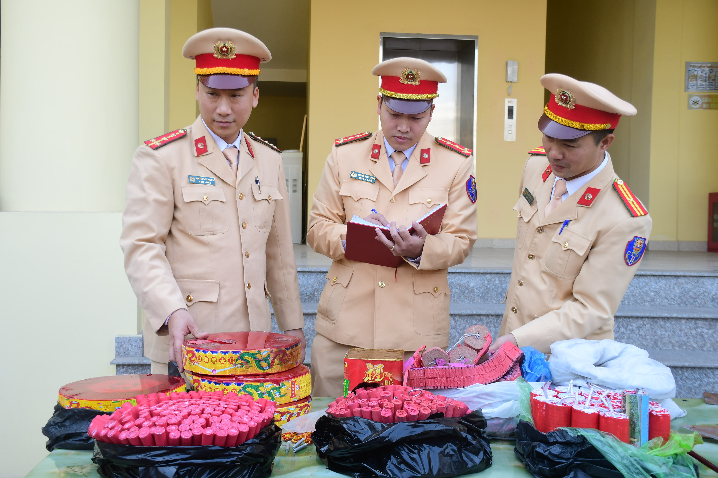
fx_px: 808
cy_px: 239
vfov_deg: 33.0
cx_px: 359
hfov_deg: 47.9
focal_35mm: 40
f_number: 6.3
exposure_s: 1/200
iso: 320
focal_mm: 27
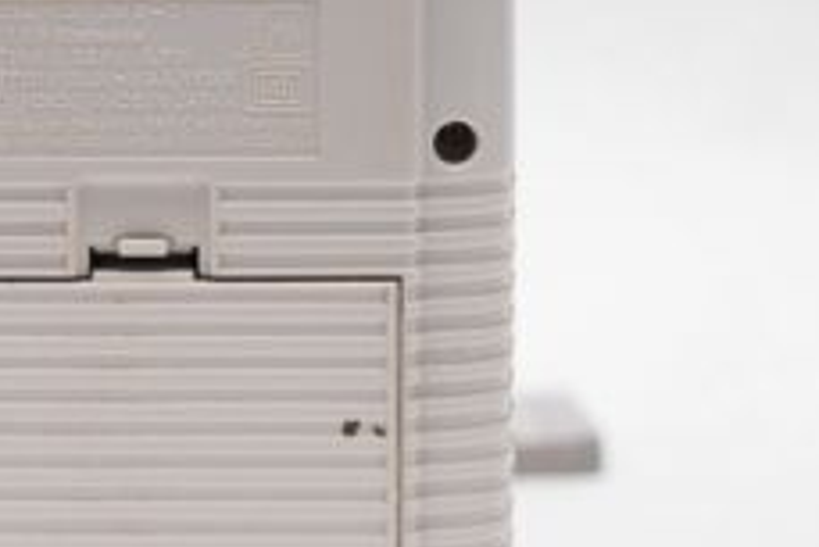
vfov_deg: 7.8
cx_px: 43
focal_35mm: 176
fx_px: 4006
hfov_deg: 11.6
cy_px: 181
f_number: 5
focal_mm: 42
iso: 1600
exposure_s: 1/125
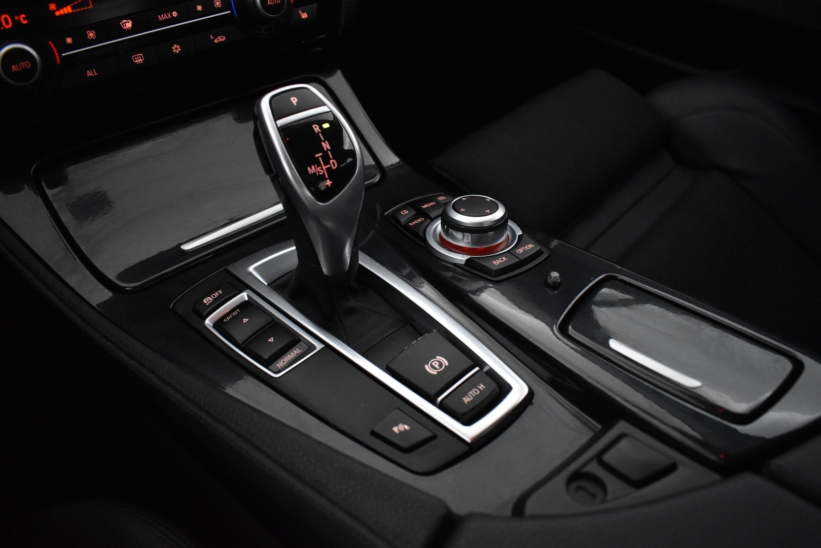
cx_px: 410
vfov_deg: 47.9
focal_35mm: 27
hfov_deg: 67.4
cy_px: 274
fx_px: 616
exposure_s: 1/60
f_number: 4
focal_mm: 18
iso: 3200
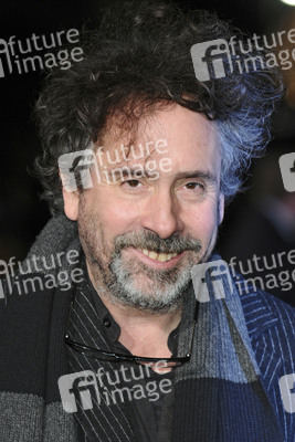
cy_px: 221
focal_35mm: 195
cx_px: 148
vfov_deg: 10.5
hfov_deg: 7.0
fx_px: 2395
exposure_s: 1/160
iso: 500
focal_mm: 130
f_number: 4.5
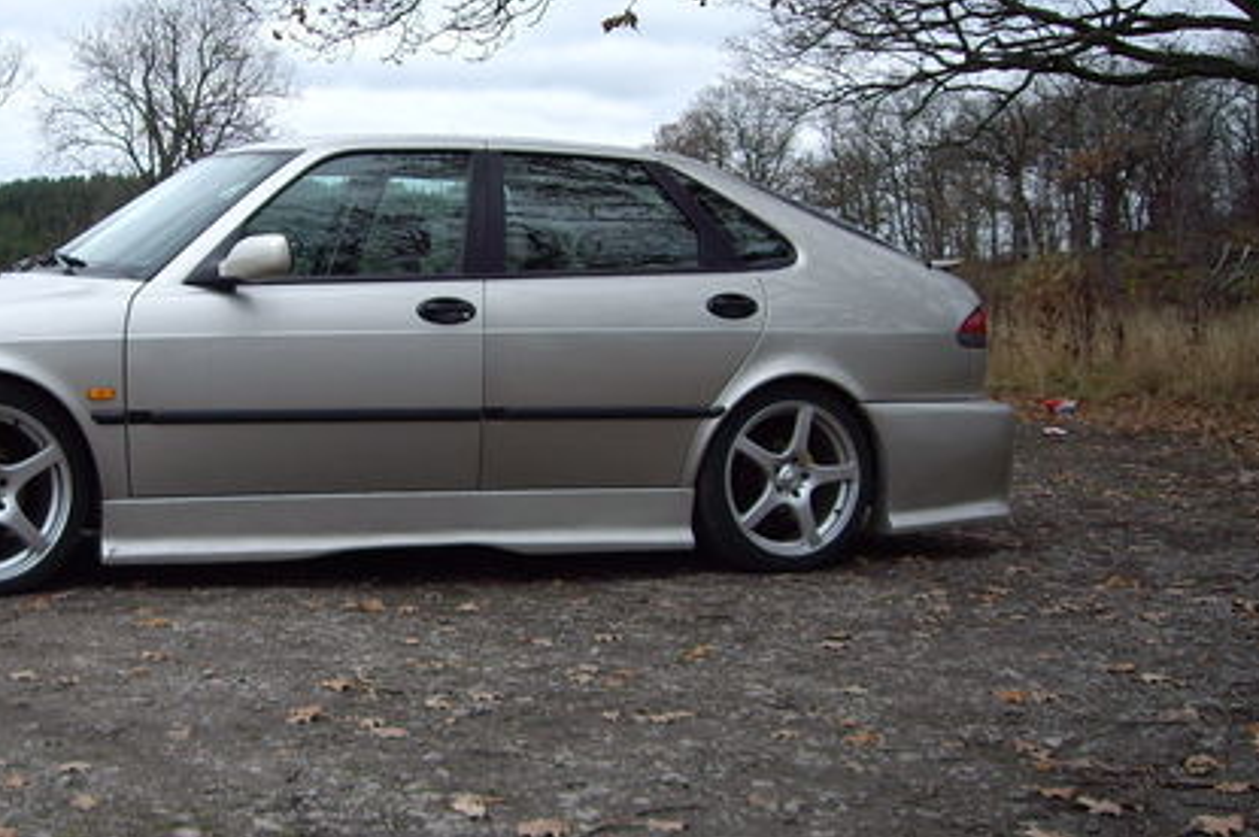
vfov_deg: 22.2
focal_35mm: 61
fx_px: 2132
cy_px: 376
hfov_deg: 32.3
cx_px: 309
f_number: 2.7
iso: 64
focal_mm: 6.2
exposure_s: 1/125
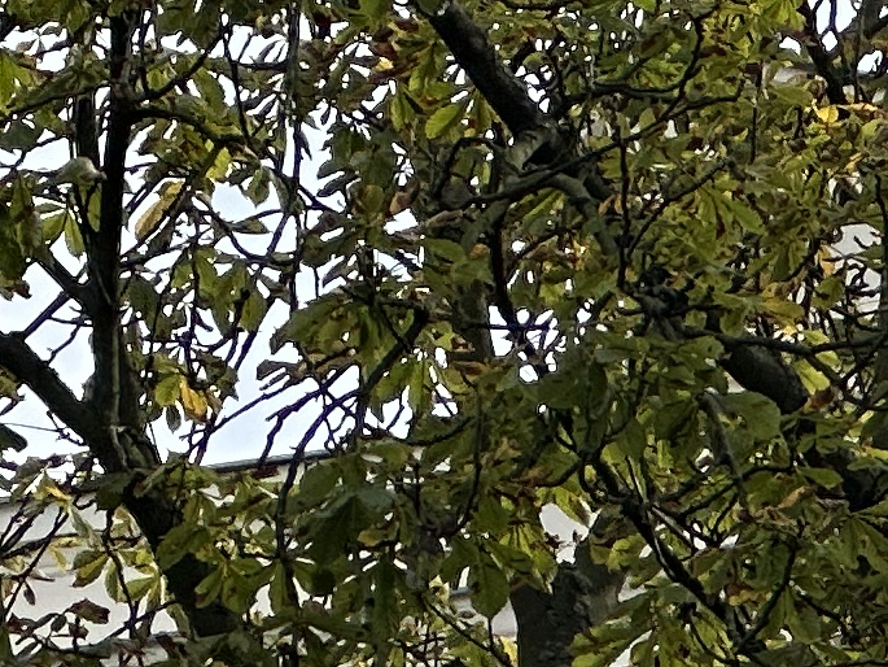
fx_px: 11623
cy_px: 866
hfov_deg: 4.4
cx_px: 836
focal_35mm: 453
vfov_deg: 3.3
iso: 32
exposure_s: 1/742
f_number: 2.8
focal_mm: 9
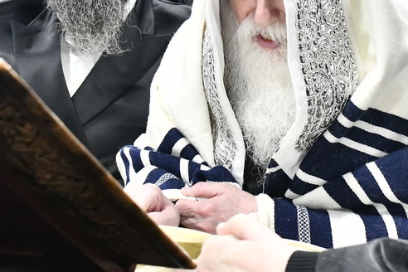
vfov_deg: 15.0
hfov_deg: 22.3
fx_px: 1031
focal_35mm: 91
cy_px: 75
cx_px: 270
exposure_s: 1/100
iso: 4000
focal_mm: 32
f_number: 5.6
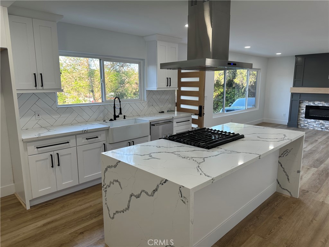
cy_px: 124
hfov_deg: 71.6
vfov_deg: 56.8
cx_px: 164
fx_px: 228
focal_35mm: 24
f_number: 1.78
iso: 80
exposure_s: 1/121
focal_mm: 6.86
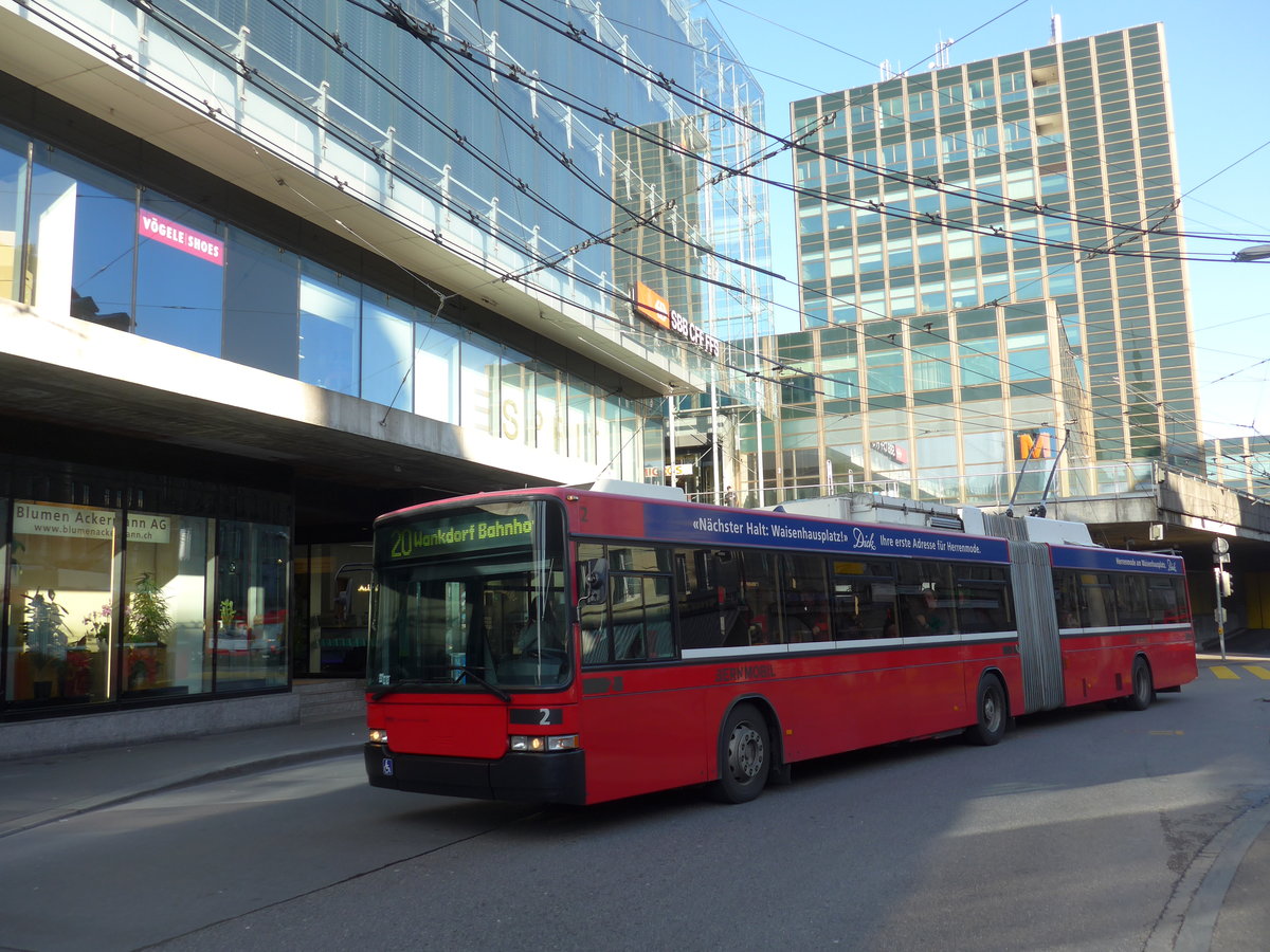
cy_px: 476
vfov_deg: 48.2
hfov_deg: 61.7
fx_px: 1064
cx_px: 635
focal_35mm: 29
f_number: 2.8
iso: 80
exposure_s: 1/320
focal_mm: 6
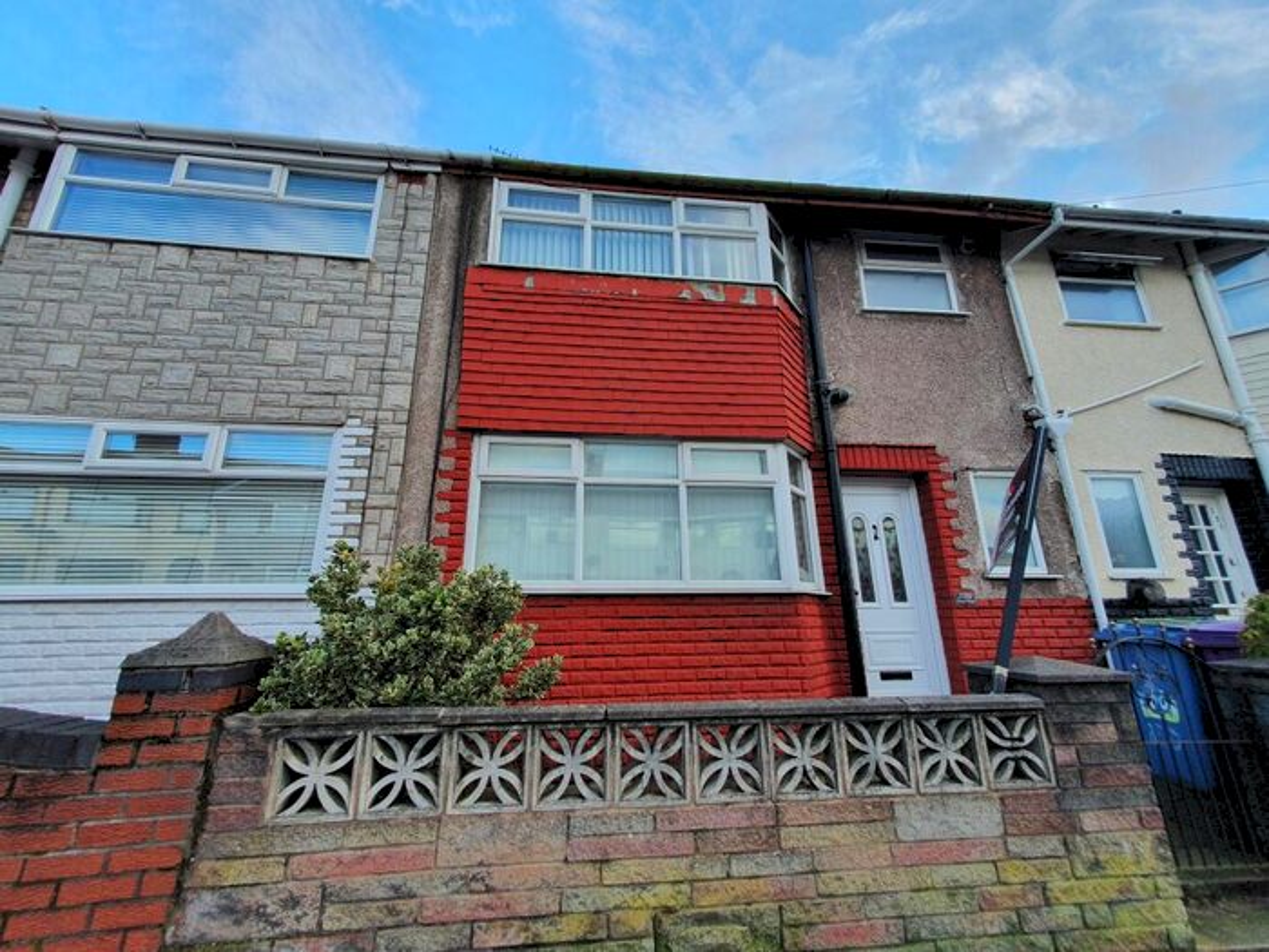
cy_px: 476
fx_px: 477
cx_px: 634
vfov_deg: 89.9
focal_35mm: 13
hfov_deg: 106.2
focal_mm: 1.8
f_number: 2.2
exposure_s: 1/379
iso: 50
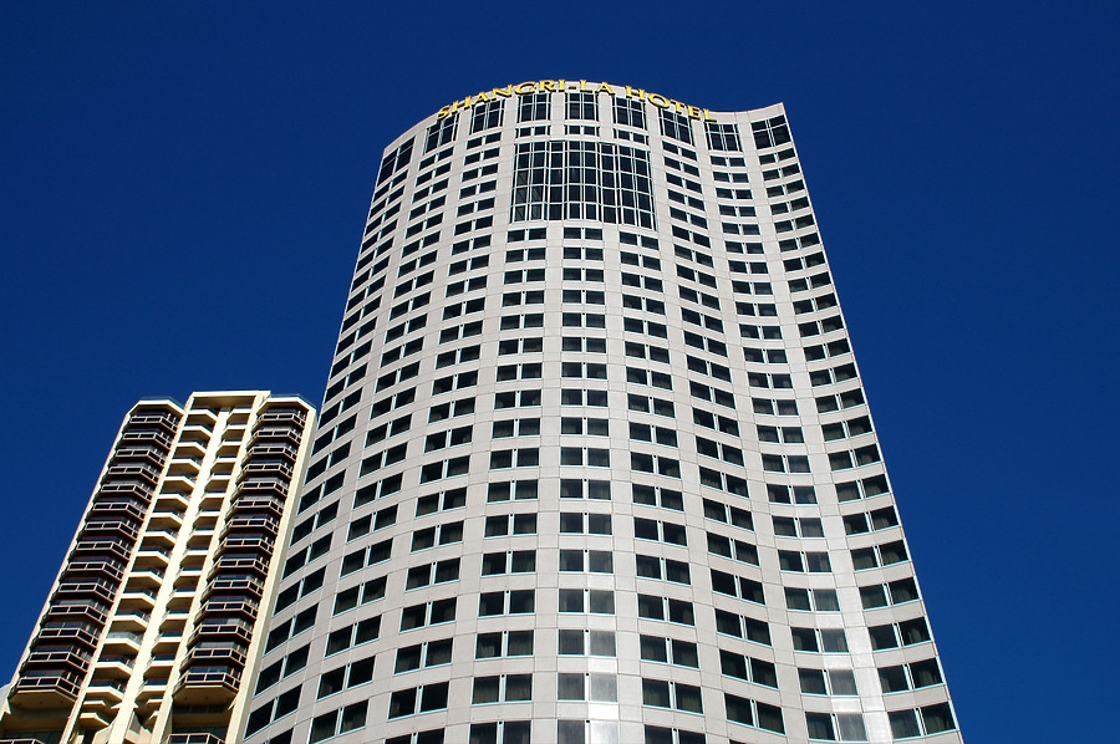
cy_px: 372
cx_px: 560
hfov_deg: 51.3
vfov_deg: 35.4
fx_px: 1165
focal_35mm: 38
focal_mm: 25
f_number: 10
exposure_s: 1/400
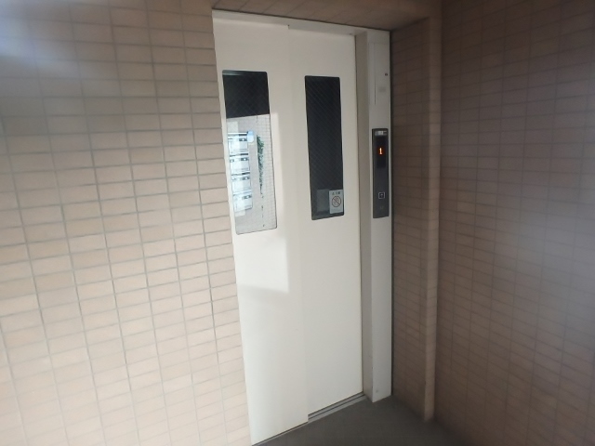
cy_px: 223
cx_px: 298
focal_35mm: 21
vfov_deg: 63.4
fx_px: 361
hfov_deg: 79.0
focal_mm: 3.7
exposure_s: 1/10
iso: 800
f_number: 3.5
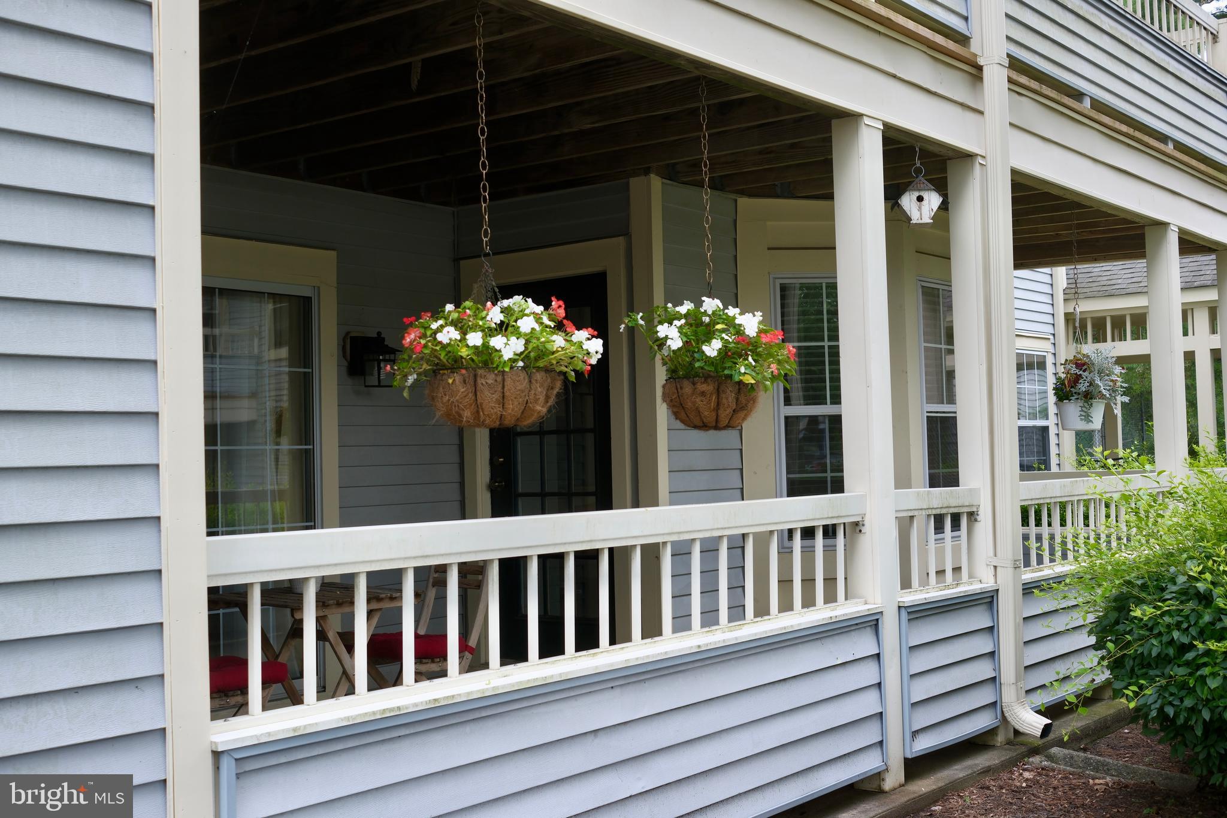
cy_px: 409
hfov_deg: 47.4
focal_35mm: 41
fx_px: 1397
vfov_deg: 32.6
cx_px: 614
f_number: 5
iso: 160
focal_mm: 27
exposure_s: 1/60
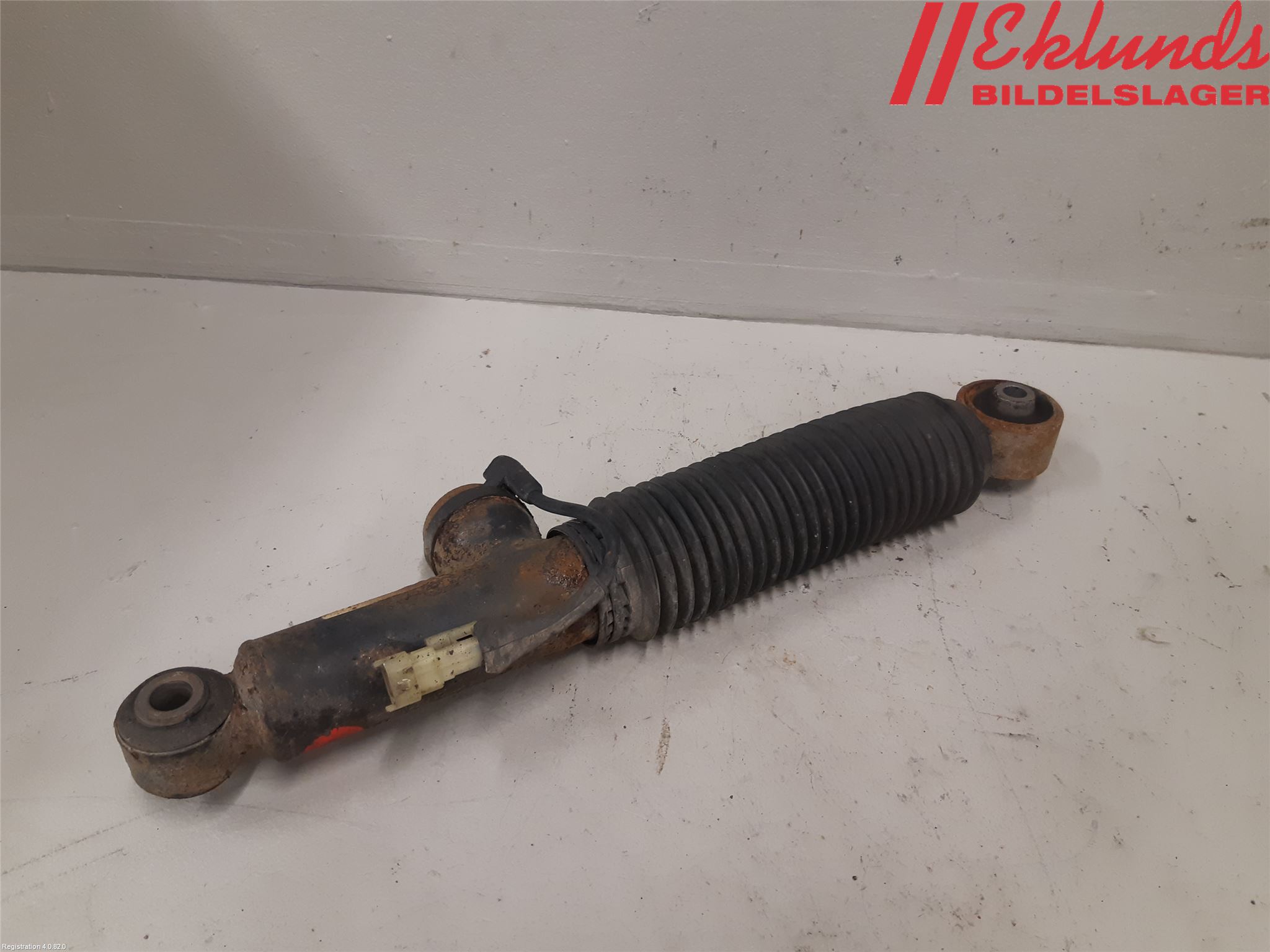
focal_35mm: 26
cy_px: 476
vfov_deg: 53.1
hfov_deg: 67.3
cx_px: 635
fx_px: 954
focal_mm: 3.93
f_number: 1.7
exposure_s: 1/50
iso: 125
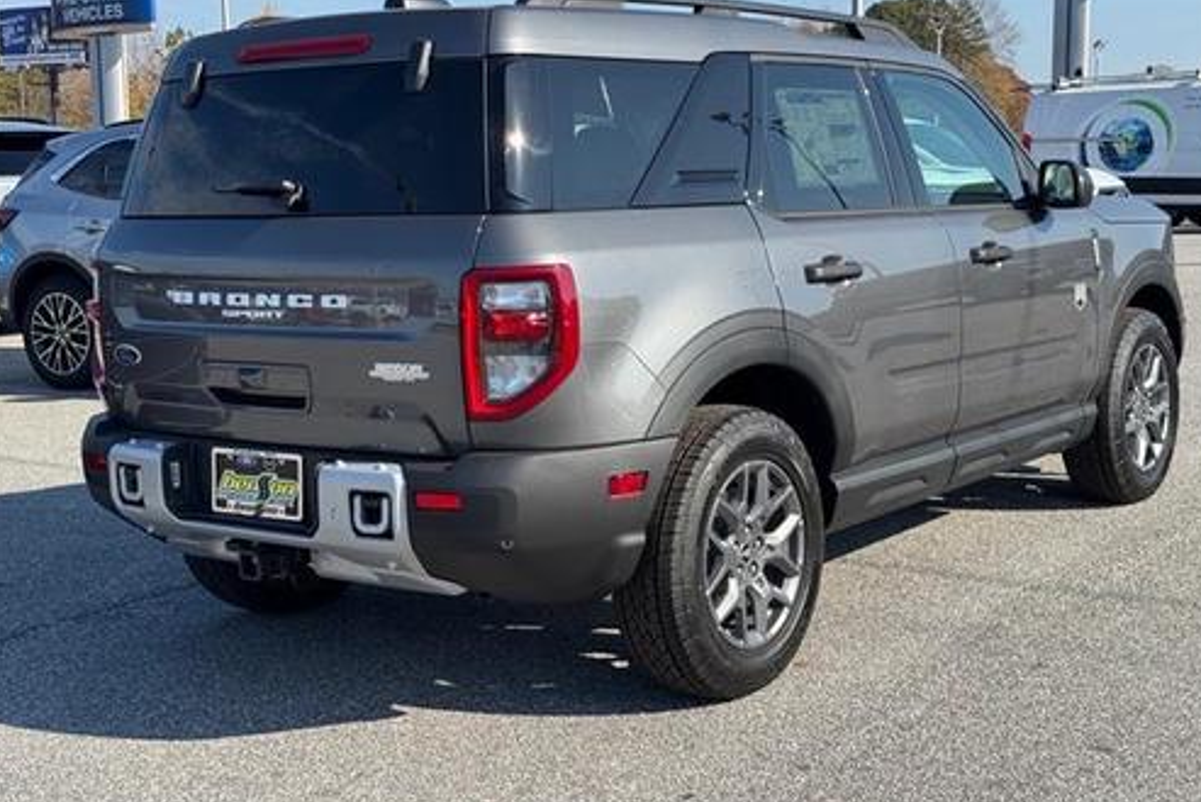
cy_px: 358
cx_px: 602
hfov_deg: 38.9
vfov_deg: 26.5
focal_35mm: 51
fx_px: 1702
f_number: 1.78
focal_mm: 6.76
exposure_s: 1/2513
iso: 64
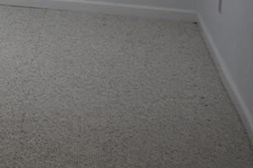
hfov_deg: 12.5
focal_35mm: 139
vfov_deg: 9.4
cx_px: -298
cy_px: -123
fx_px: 976
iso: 400
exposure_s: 1/80
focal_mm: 18
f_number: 4.5
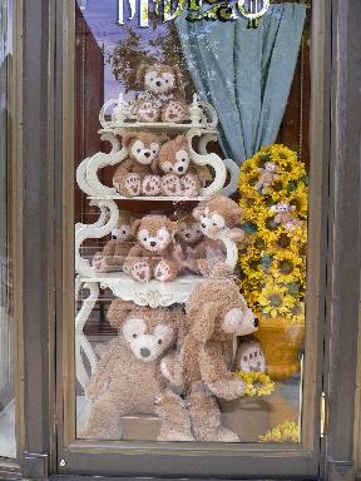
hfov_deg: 40.7
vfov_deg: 52.6
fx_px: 487
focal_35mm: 35
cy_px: 240
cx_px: 180
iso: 80
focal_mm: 5.8
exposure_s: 1/320
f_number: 2.8
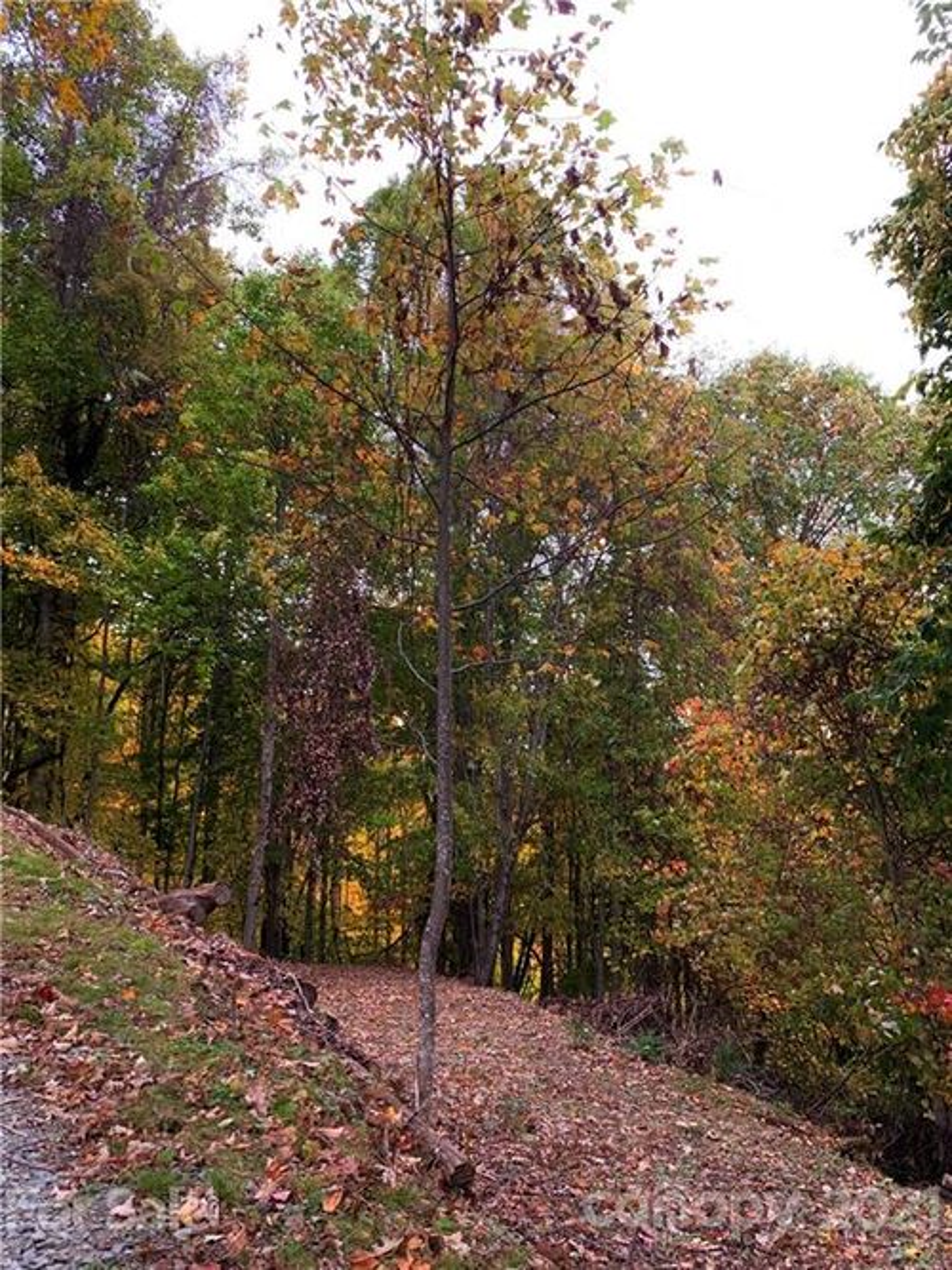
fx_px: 954
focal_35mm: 26
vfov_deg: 67.3
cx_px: 476
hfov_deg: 53.0
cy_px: 635
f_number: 1.8
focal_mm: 4.25
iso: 80
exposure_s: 1/121
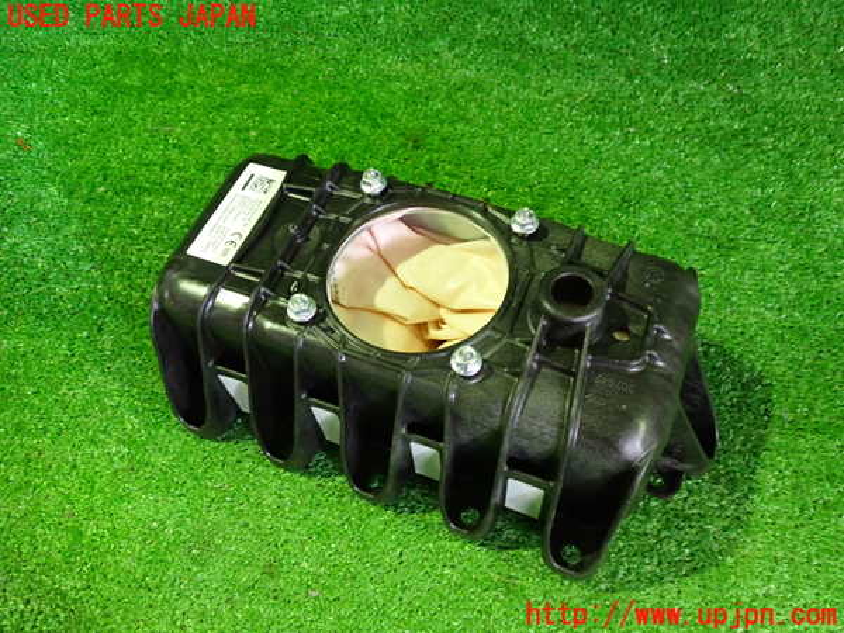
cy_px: 316
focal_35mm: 30
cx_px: 422
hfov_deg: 60.0
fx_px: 731
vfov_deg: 46.8
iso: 800
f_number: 2.3
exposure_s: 1/25
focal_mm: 5.4
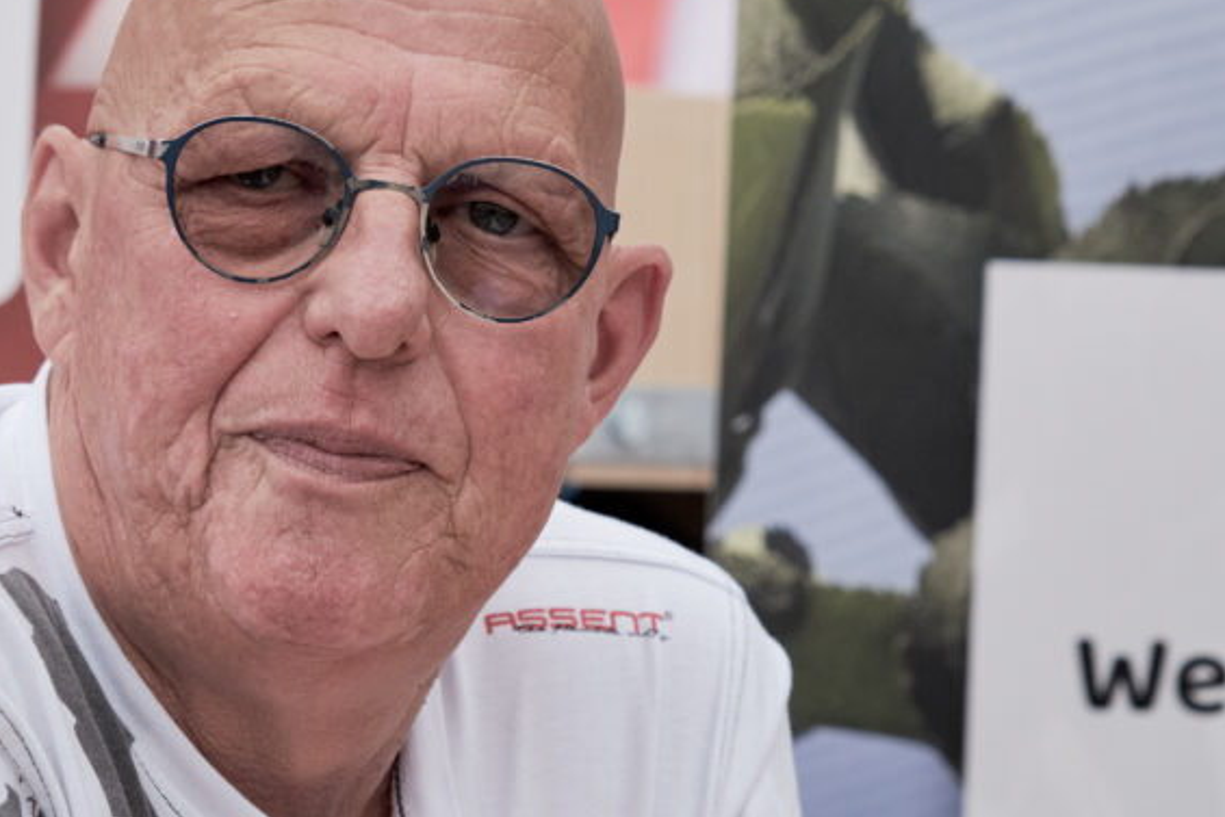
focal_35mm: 159
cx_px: 533
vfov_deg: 8.6
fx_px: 5411
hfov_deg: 12.9
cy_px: 280
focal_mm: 78.1
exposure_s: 1/2000
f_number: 5.6
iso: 800
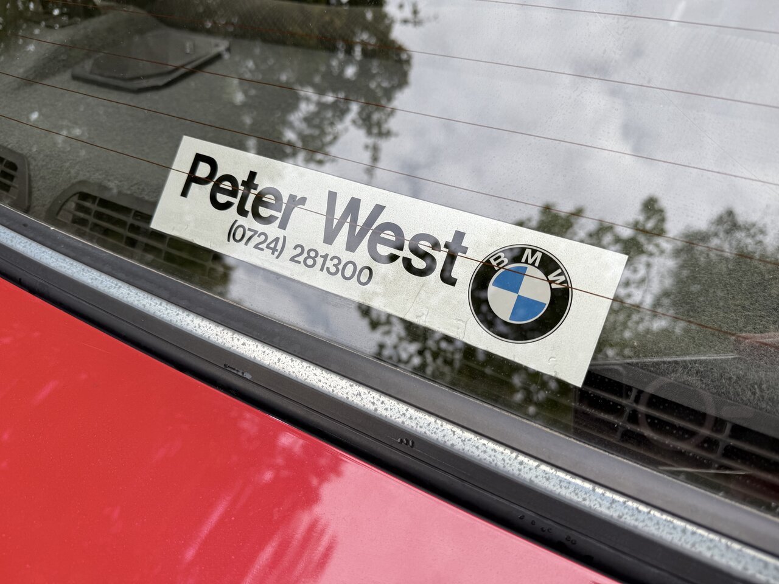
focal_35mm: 24
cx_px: 390
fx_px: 540
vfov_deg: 56.8
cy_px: 292
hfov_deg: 71.6
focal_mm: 6.76
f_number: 1.78
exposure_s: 1/567
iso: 80
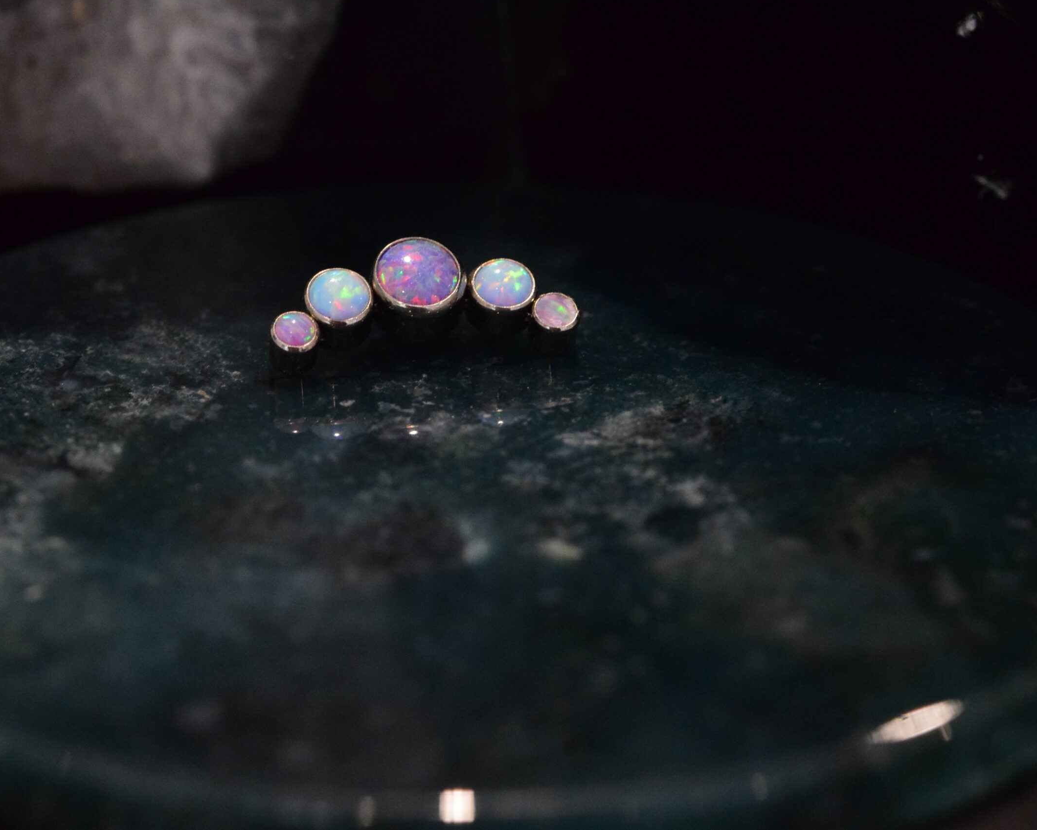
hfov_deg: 12.6
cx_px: 452
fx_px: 4696
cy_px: 413
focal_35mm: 153
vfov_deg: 10.1
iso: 4000
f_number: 13
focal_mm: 90
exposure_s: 1/40
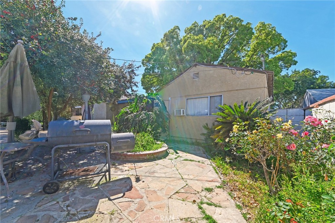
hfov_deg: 108.3
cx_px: 168
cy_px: 112
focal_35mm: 13
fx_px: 121
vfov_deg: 85.4
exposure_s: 1/25
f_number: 22
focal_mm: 13
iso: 250
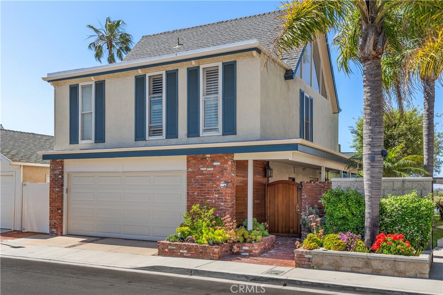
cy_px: 148
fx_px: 406
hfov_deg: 57.2
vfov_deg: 40.0
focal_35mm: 33
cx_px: 222
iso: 80
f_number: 9
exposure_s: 1/100
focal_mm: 33
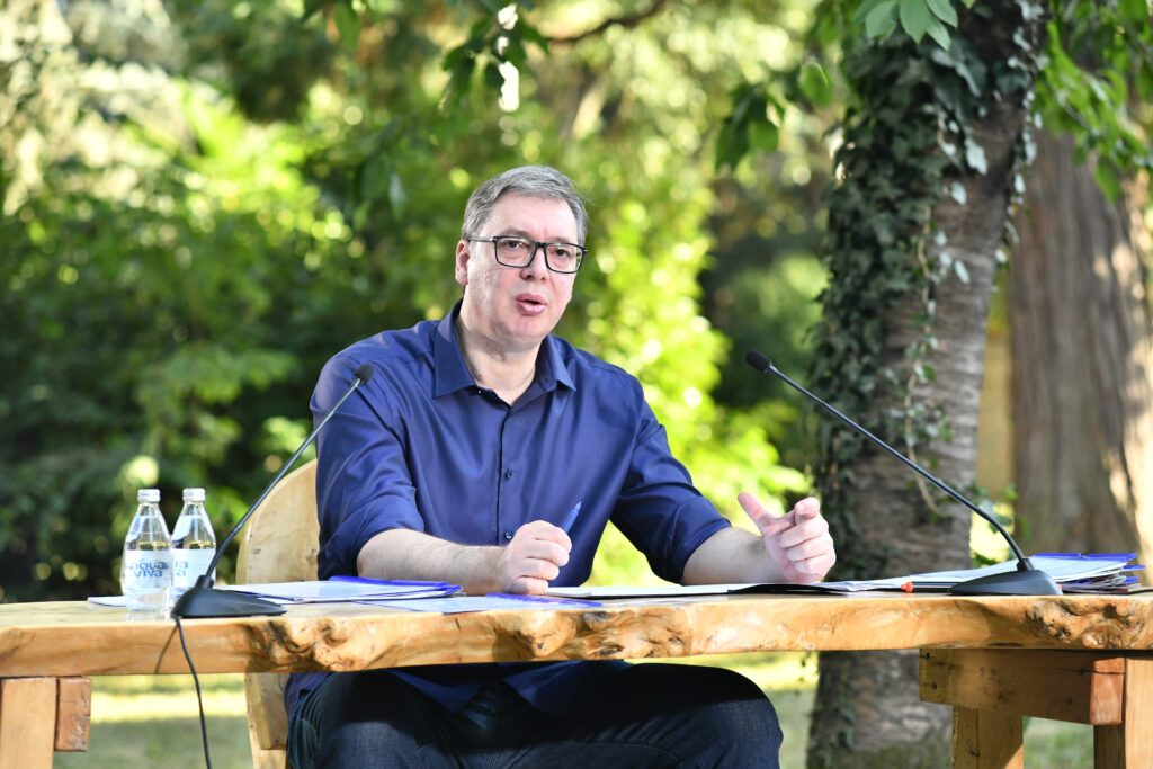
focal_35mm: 145
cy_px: 384
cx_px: 576
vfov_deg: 9.5
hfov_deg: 14.2
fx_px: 4644
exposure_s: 1/800
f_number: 5.6
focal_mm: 145
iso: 1600
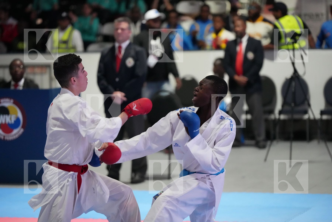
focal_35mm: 149
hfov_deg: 13.8
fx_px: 1374
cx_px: 166
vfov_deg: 9.2
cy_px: 111
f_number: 2.8
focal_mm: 149
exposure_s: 1/800
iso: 10000
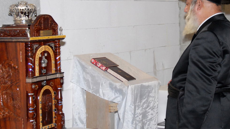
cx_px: 134
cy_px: 48
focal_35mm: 95
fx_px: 579
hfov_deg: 22.4
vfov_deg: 12.7
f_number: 7.1
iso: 800
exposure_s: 1/60
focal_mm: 42
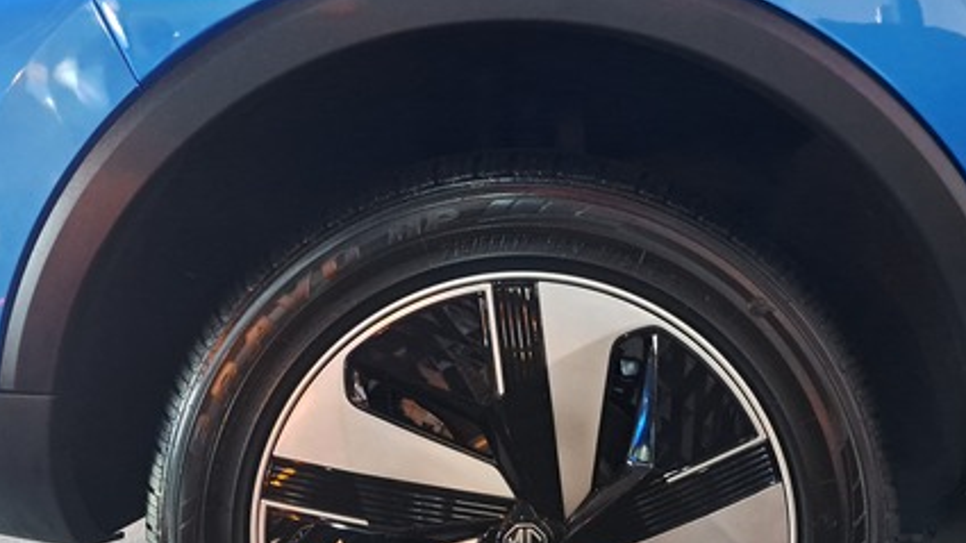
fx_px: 1025
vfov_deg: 28.7
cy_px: 469
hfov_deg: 50.3
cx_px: 548
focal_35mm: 40
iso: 1000
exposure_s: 1/13
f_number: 1.8
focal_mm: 5.23
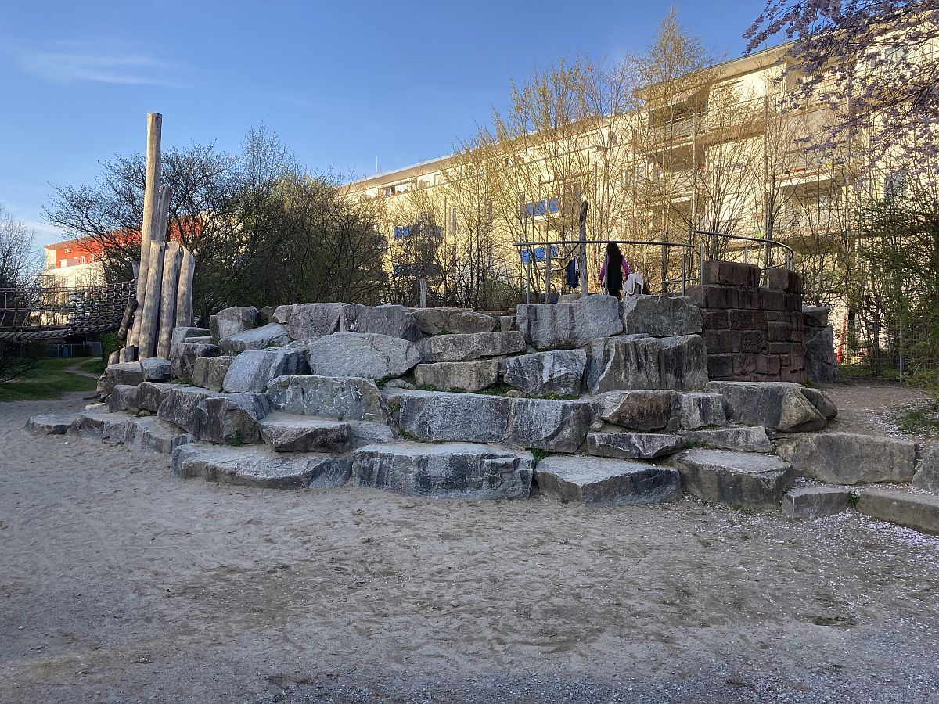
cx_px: 470
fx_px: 760
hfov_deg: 63.4
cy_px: 352
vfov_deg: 49.7
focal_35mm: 28
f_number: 1.8
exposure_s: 1/440
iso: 20
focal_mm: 3.99
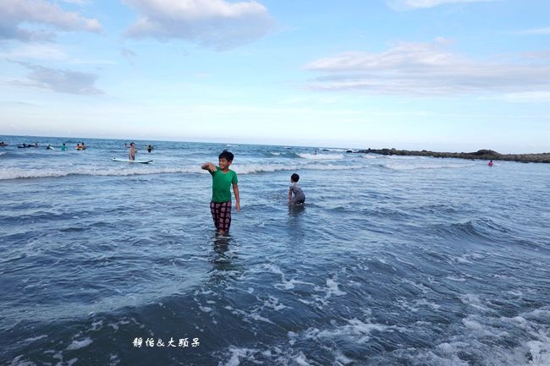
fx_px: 367
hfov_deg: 73.8
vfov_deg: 53.1
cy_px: 183
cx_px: 275
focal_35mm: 24
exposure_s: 1/800
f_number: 2.8
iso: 125
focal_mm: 9
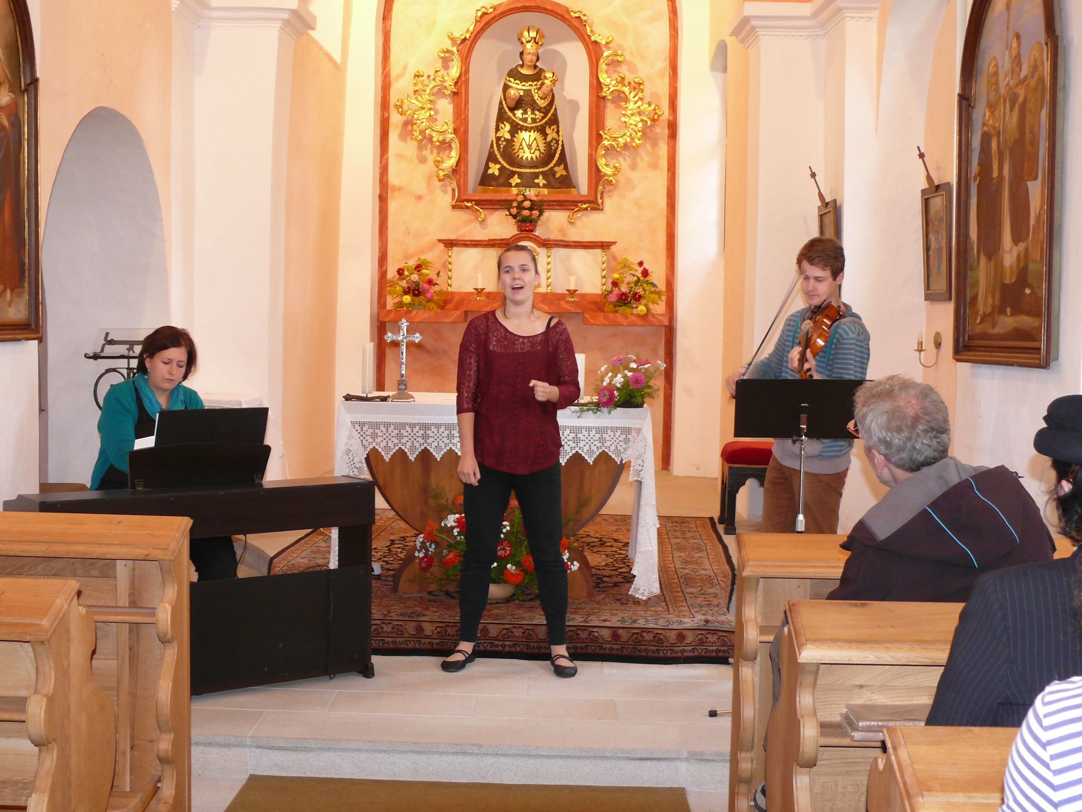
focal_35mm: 46
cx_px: 541
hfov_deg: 41.2
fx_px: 1438
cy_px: 406
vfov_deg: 31.5
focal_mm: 8.7
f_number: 2.8
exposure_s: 1/30
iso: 200
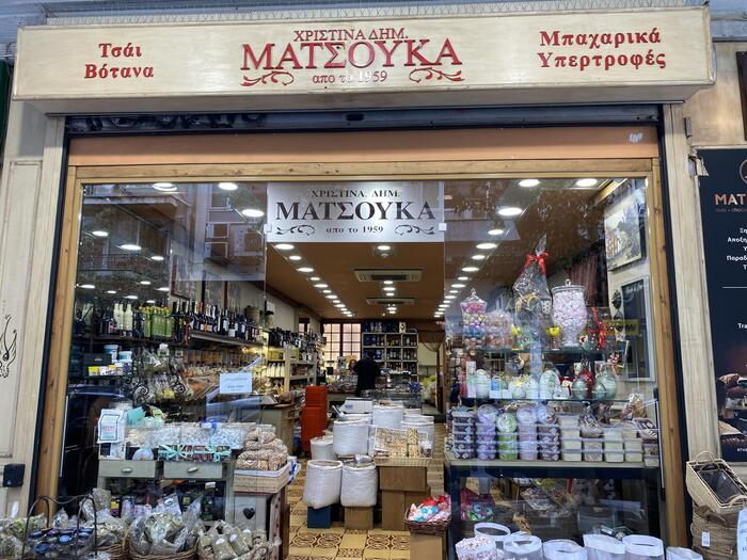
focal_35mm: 26
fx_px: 561
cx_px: 374
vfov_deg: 53.1
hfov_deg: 67.3
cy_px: 280
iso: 64
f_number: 1.8
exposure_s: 1/100
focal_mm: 4.25
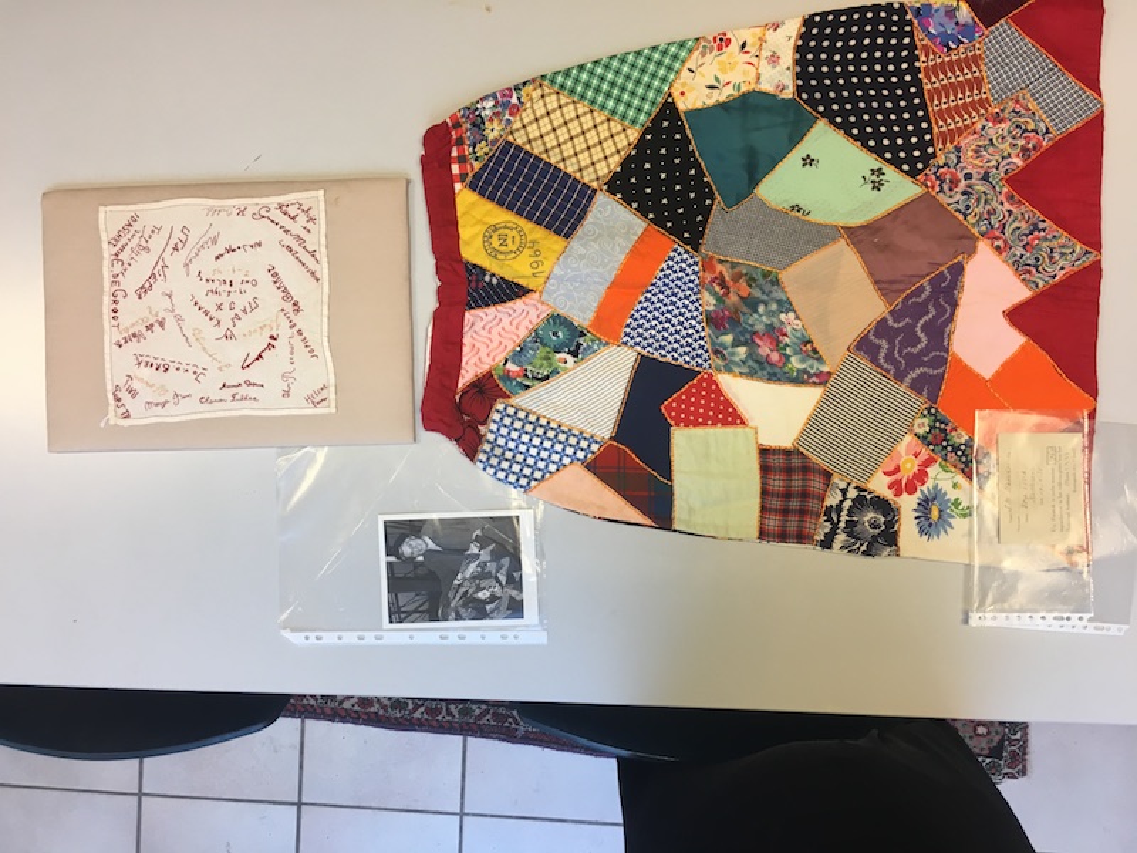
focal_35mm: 29
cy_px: 426
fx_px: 953
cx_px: 568
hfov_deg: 61.7
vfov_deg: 48.2
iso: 32
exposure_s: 1/33
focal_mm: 4.15
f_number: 2.2
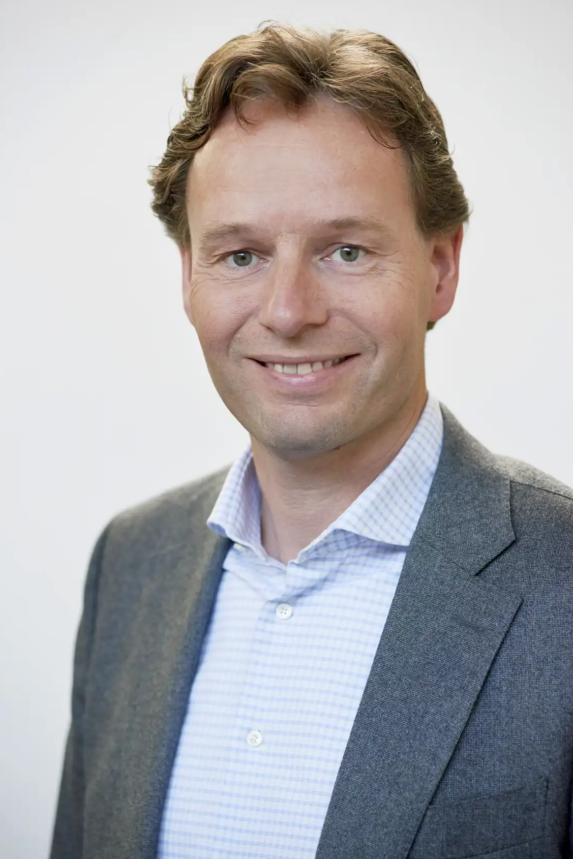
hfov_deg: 11.3
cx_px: 286
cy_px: 426
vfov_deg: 16.9
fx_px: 2888
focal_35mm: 121
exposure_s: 1/125
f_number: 4.5
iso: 500
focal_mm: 120
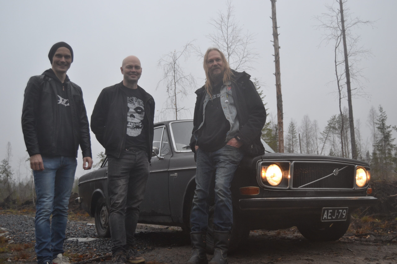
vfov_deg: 34.2
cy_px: 132
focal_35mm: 39
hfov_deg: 49.6
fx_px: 430
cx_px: 198
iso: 400
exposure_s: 1/60
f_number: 4
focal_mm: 26
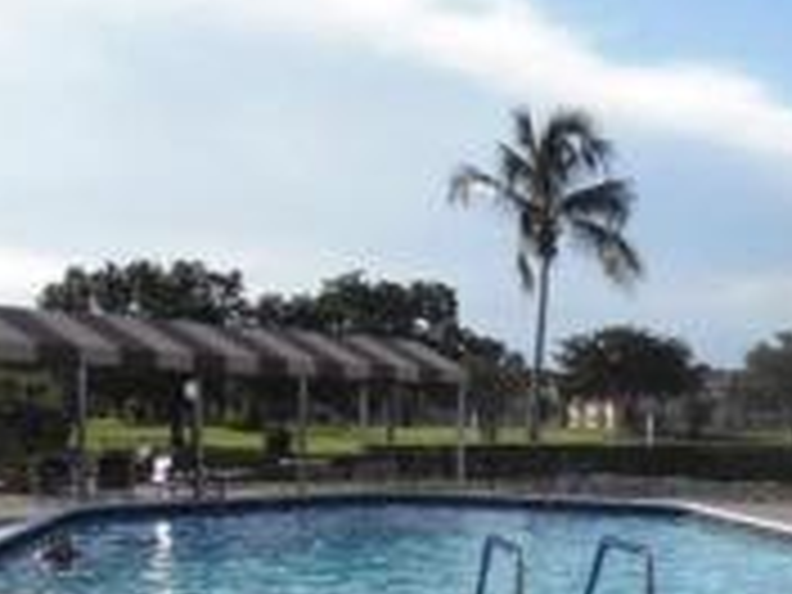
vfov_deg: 24.4
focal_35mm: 59
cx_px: 783
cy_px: 490
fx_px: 1350
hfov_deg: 30.5
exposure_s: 1/80
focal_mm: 4.6
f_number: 11.5
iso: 80
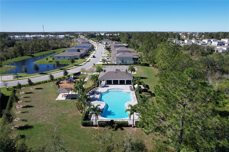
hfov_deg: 78.6
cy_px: 76
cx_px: 114
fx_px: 140
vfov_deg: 57.2
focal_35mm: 22
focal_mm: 8.38
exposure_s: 1/2000
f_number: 2.8
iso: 120
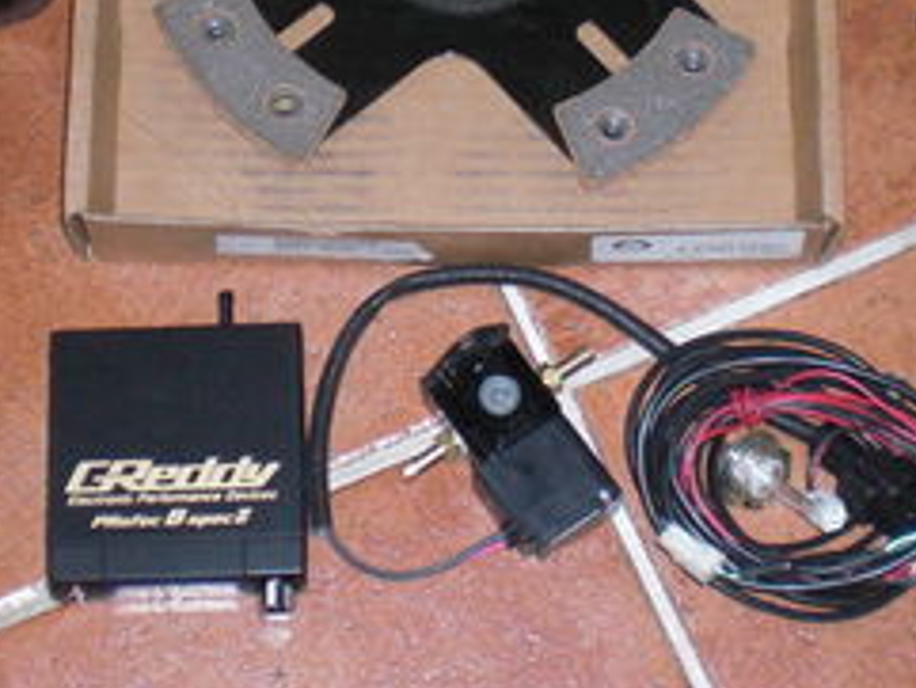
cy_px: 80
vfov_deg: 14.5
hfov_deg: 19.4
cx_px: 395
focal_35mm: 101
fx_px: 2674
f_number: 3.1
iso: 200
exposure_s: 1/60
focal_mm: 6.3
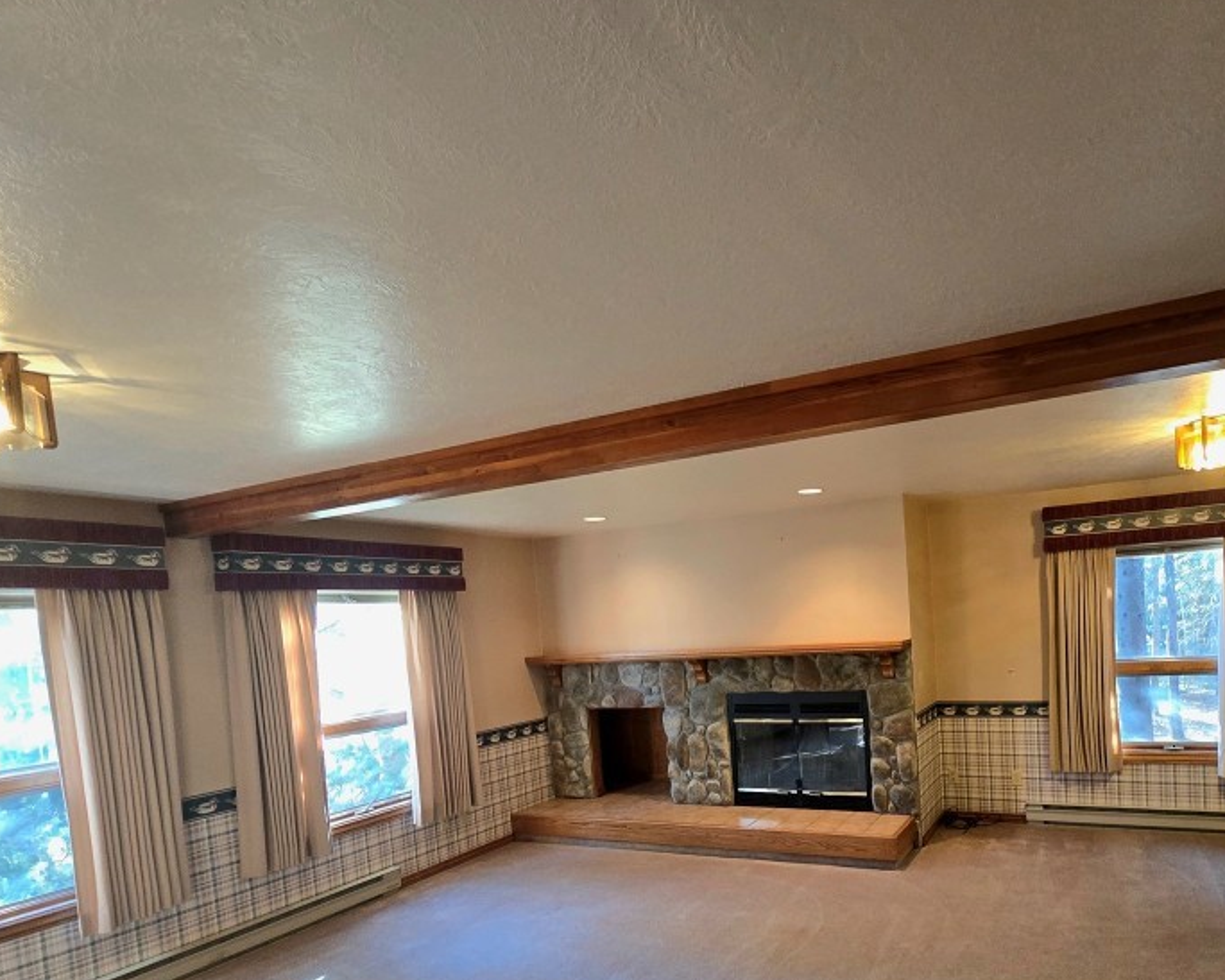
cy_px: 663
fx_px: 689
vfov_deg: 68.6
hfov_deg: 81.2
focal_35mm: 19
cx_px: 790
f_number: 2.2
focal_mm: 2.2
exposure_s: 1/60.2
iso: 400
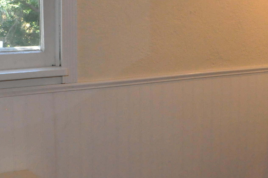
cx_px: 179
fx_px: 476
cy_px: 80
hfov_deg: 31.2
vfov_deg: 21.2
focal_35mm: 64
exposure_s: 1/200
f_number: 8
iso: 3200
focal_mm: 18
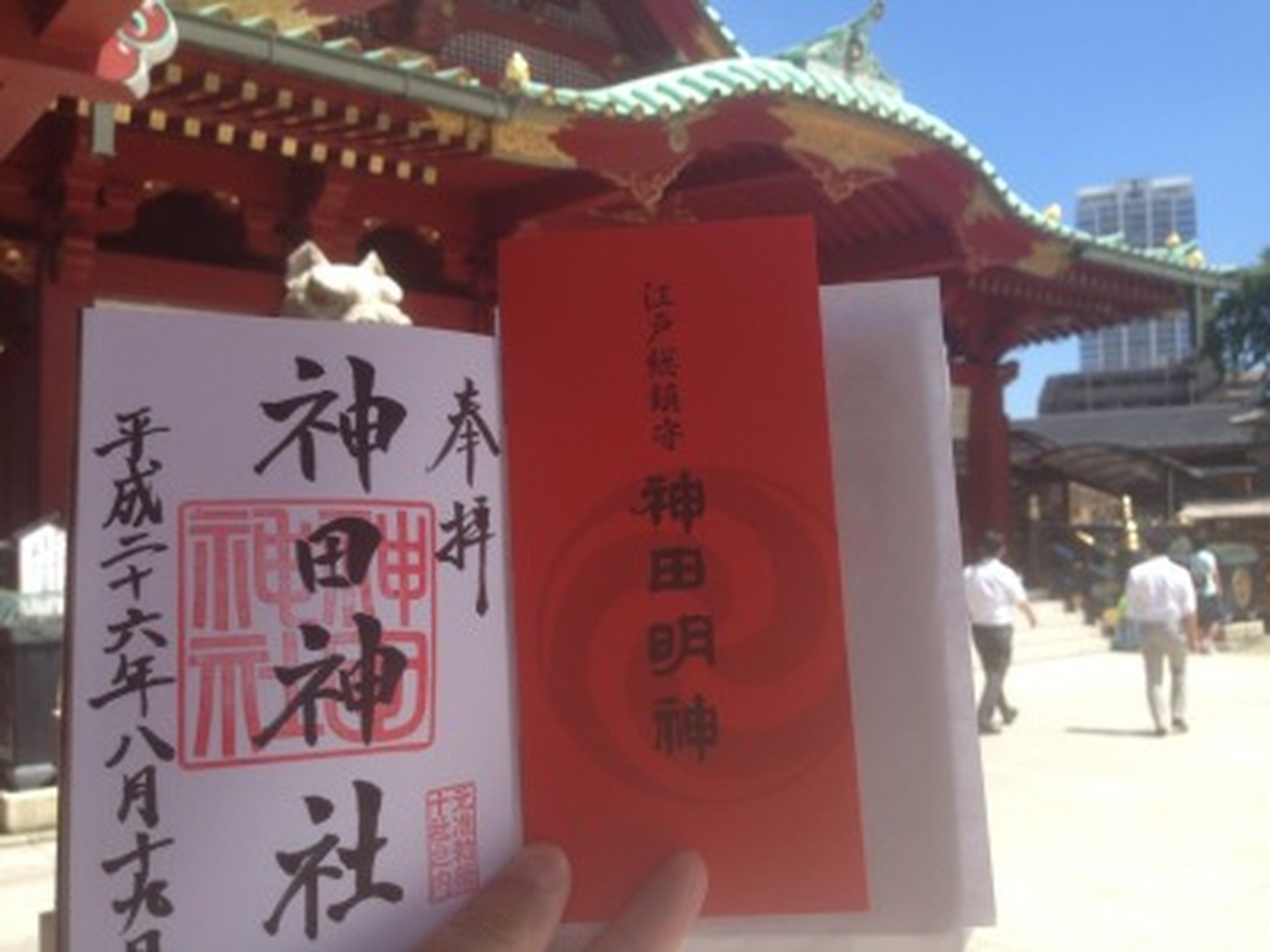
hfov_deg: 55.4
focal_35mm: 33
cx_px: 635
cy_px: 476
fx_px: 1211
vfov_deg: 42.9
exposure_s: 1/797
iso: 50
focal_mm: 4.12
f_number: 2.4
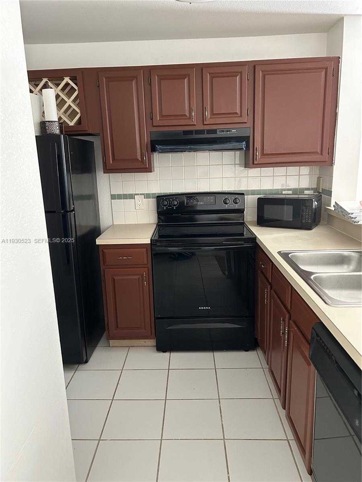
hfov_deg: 53.1
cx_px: 181
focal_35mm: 26
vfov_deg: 67.3
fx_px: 363
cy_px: 241
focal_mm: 5.7
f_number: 1.5
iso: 400
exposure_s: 1/60
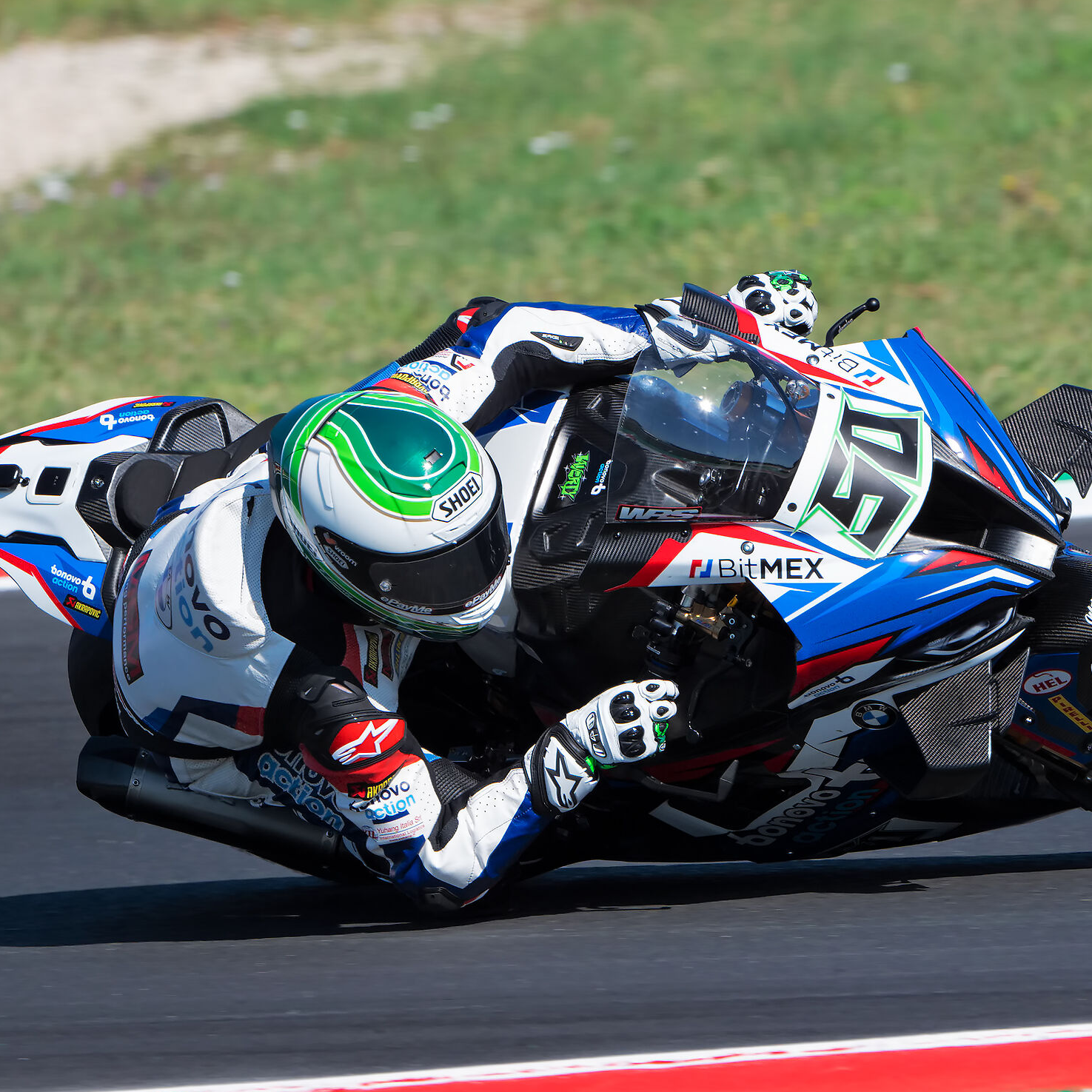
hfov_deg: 1.6
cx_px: 668
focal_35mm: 1106
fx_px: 39474
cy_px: 552
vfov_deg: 1.6
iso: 500
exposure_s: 1/1600
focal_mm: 800
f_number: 8
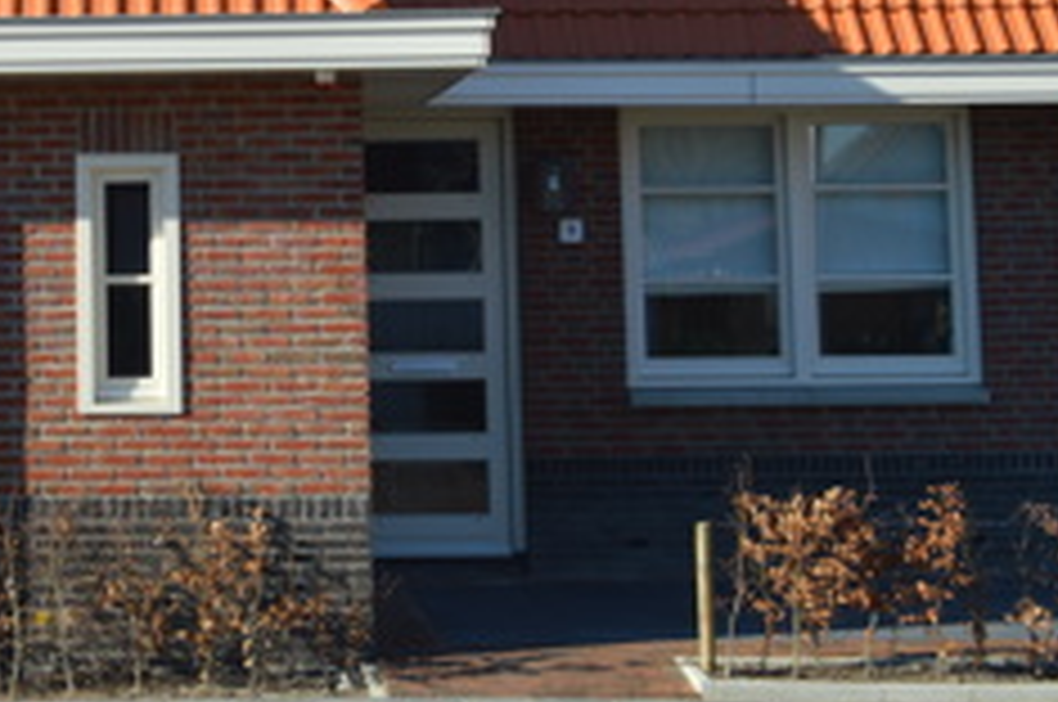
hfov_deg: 19.1
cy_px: -128
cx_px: -54
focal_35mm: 103
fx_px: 3031
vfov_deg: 12.9
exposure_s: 1/250
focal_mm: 27
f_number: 8
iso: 100
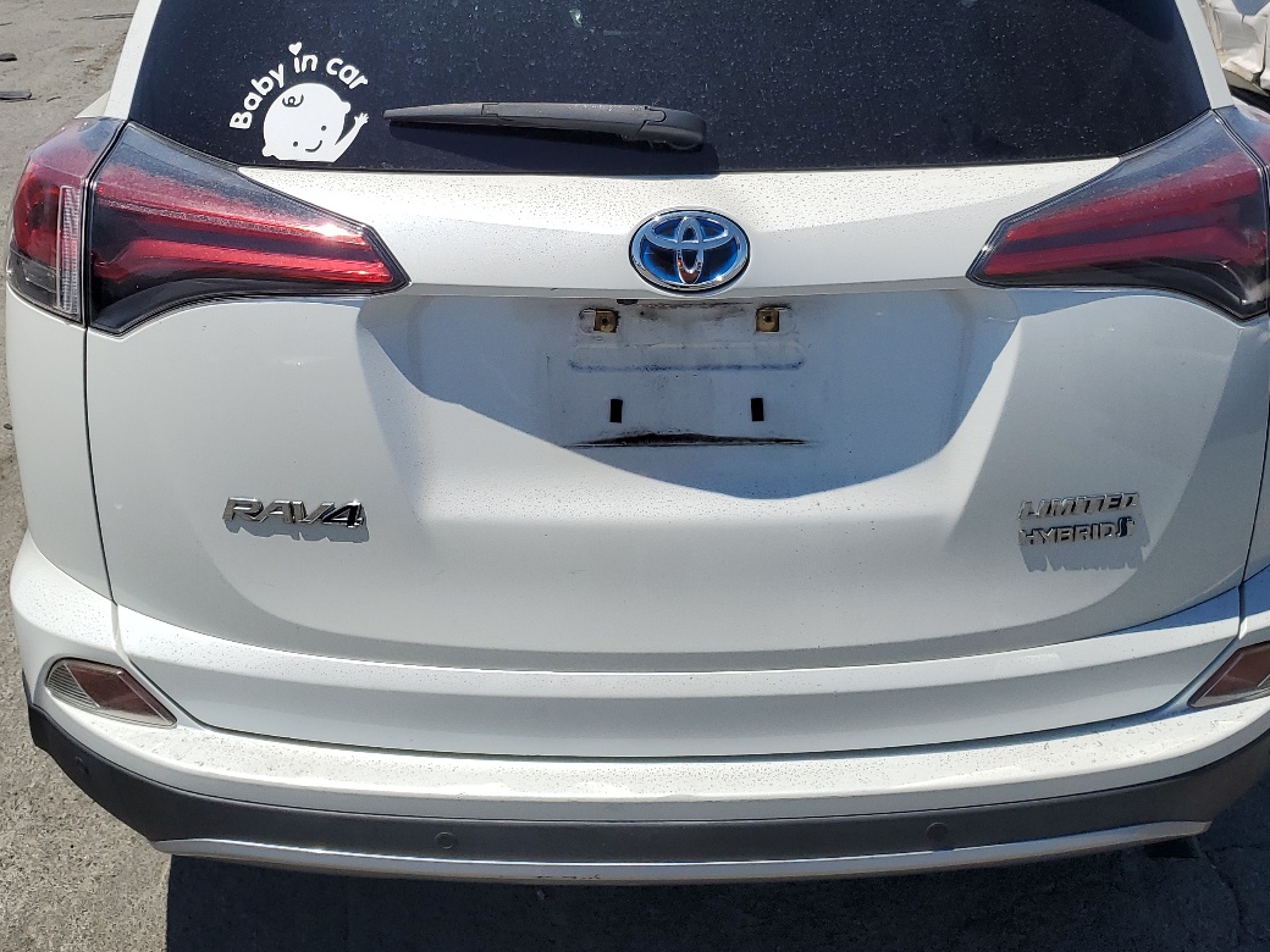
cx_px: 623
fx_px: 1468
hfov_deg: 46.8
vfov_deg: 35.6
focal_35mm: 40
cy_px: 321
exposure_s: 1/10000
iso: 50
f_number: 1.5
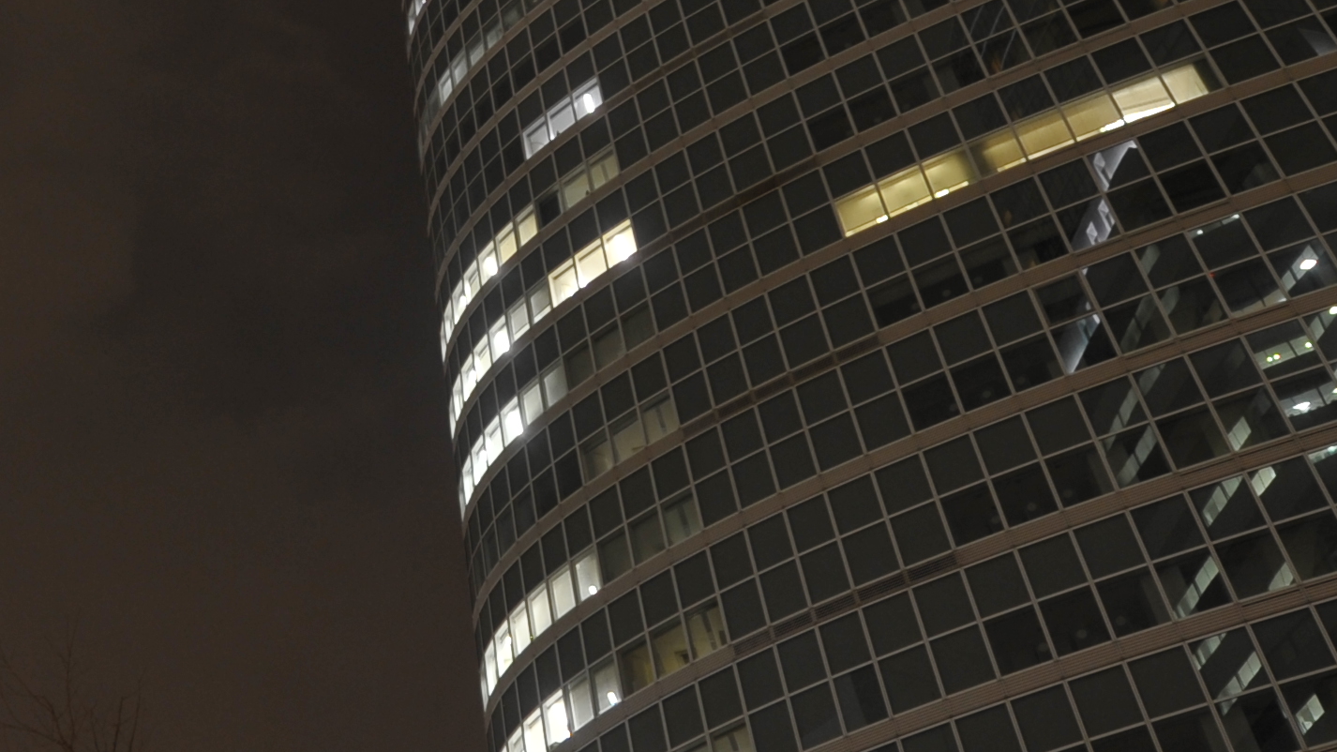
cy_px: 194
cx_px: 248
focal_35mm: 50
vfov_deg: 23.7
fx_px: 1773
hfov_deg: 39.5
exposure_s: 1/4
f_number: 4
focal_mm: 16
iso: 400
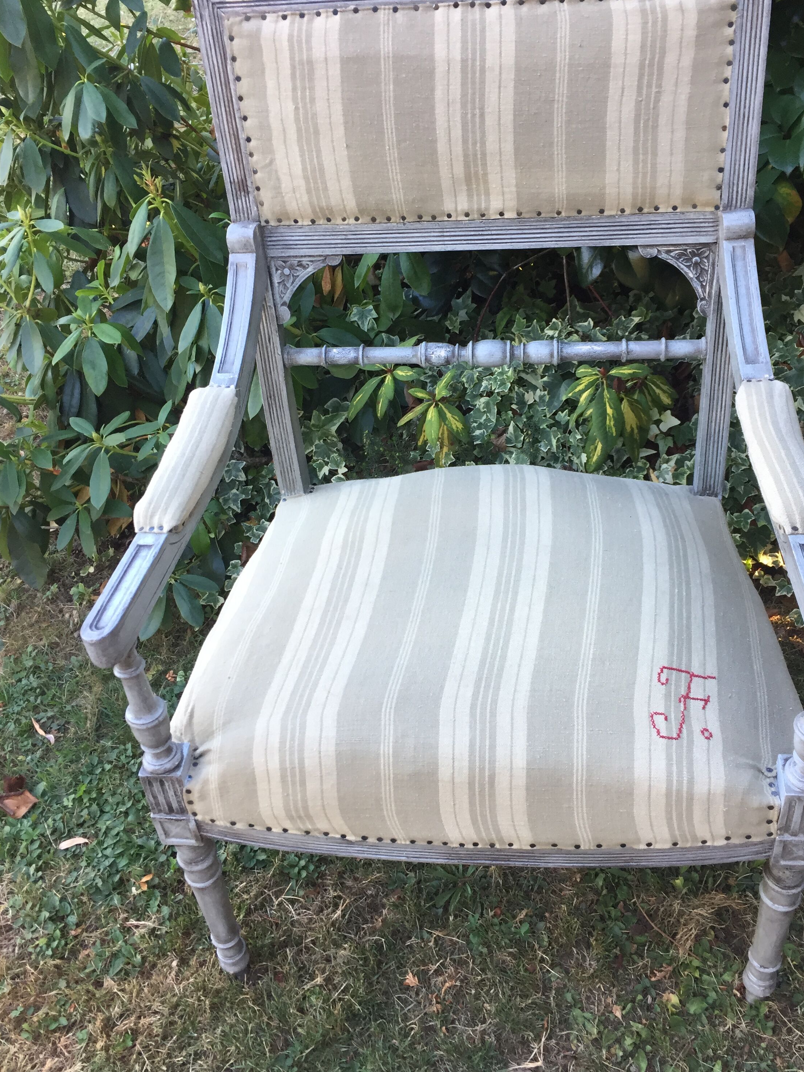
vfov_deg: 56.8
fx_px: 991
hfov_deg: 44.1
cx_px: 435
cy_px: 527
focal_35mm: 32
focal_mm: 4.15
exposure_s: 1/33
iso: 32
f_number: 2.2
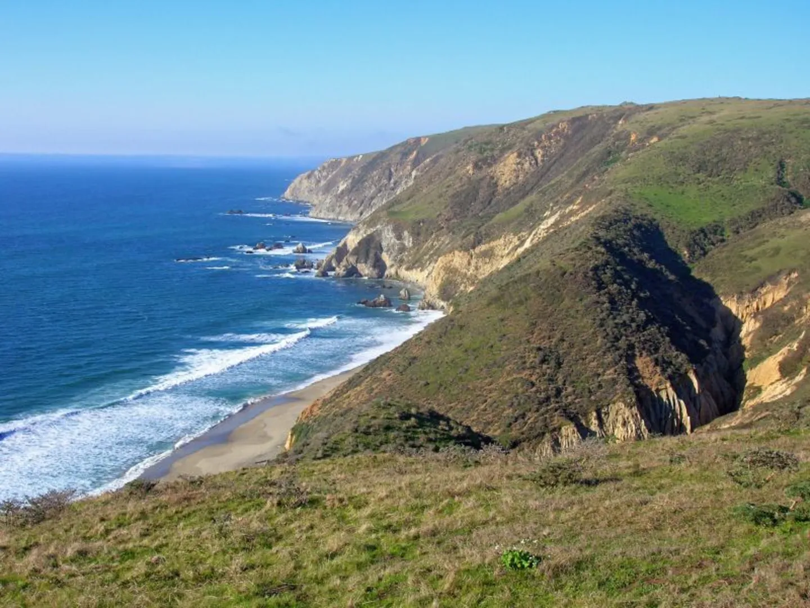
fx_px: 983
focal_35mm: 42
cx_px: 405
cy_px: 304
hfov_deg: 44.8
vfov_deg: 34.3
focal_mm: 7
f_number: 5.2
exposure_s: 1/250
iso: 50
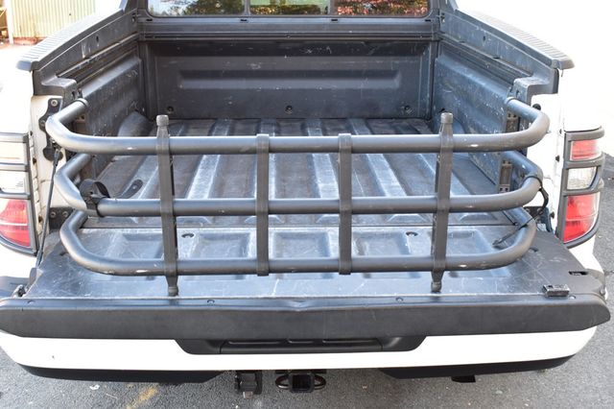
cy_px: 204
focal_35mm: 40
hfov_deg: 47.9
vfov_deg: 33.0
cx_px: 307
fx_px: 690
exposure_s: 1/30
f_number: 7.1
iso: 400
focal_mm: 27
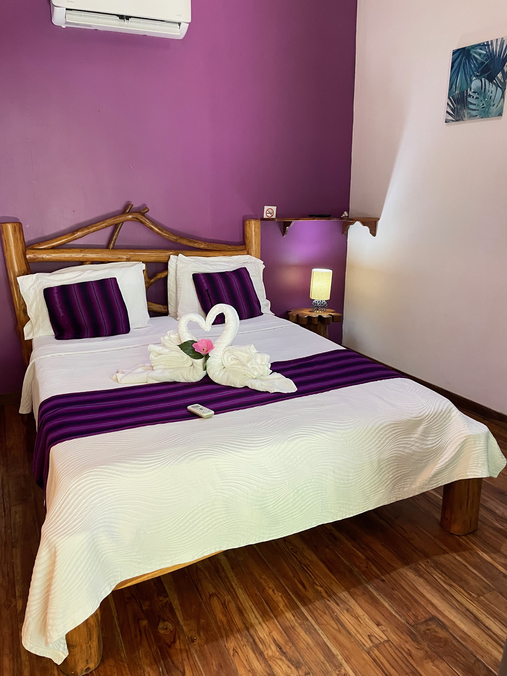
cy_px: 338
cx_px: 254
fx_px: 508
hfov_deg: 53.1
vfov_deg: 67.3
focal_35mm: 26
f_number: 1.6
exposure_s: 1/60
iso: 250
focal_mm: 4.2
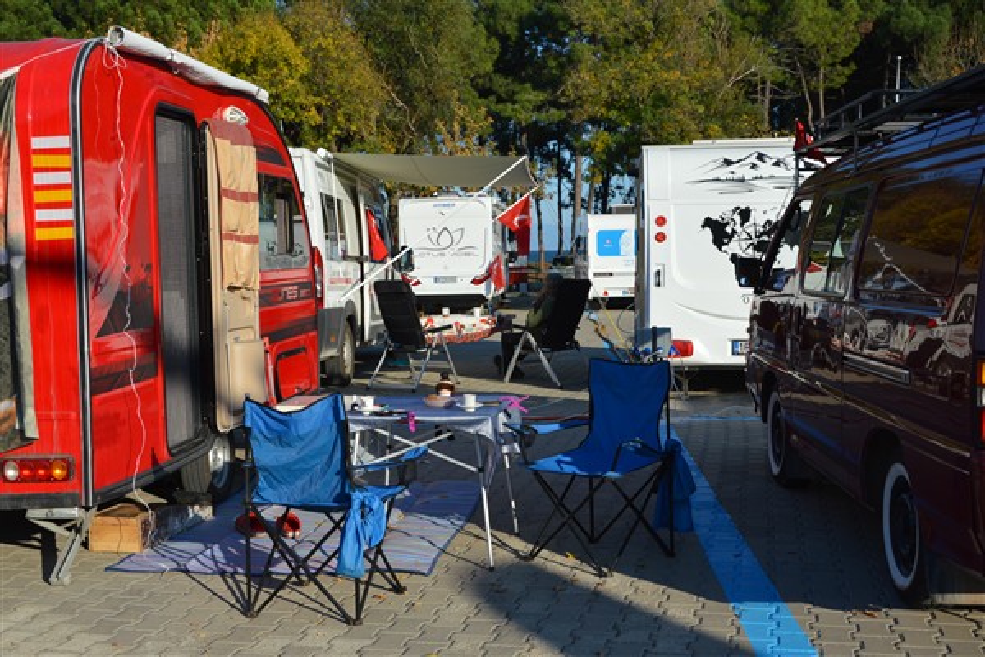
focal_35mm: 42
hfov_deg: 46.4
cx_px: 492
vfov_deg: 31.9
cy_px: 328
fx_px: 1149
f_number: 8
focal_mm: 28
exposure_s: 1/250
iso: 100
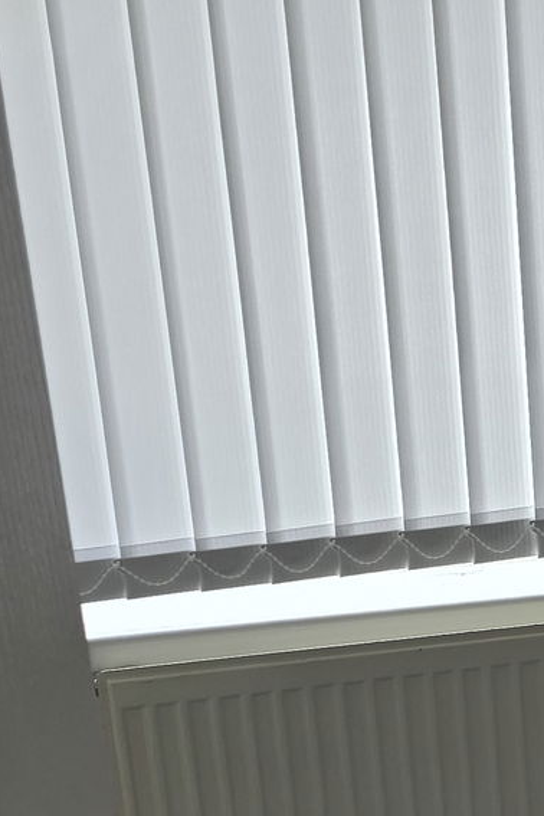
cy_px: 693
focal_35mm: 90
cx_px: 1032
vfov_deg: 22.2
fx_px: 2040
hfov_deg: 13.4
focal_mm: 6.3
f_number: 1.7
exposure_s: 1/180
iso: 40
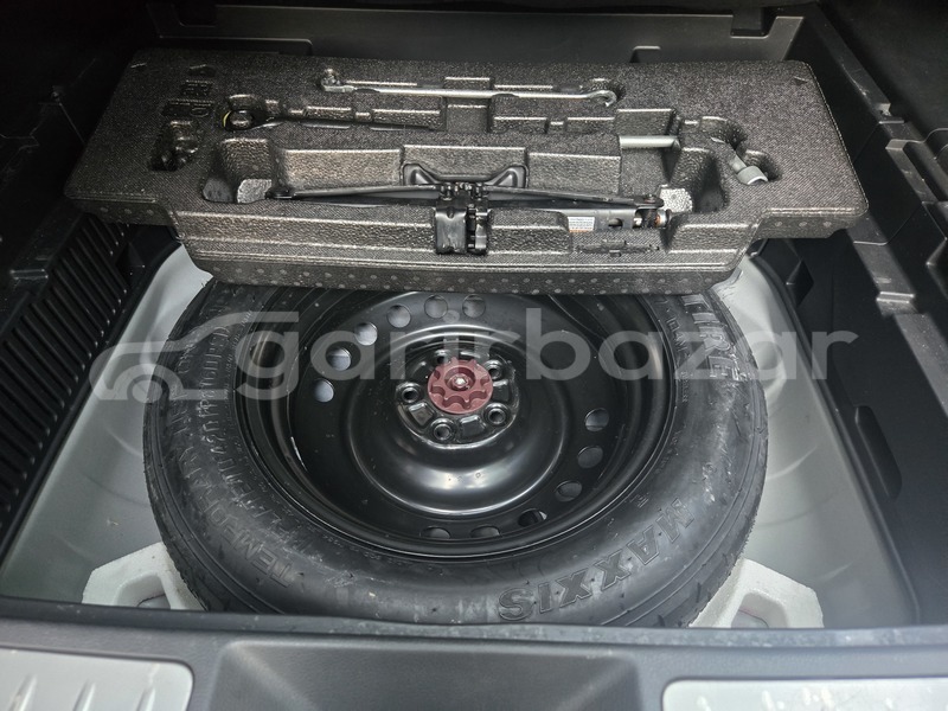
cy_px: 356
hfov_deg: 73.9
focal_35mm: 23
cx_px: 474
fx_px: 630
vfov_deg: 58.9
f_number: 1.8
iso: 1250
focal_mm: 5.4
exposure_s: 1/50
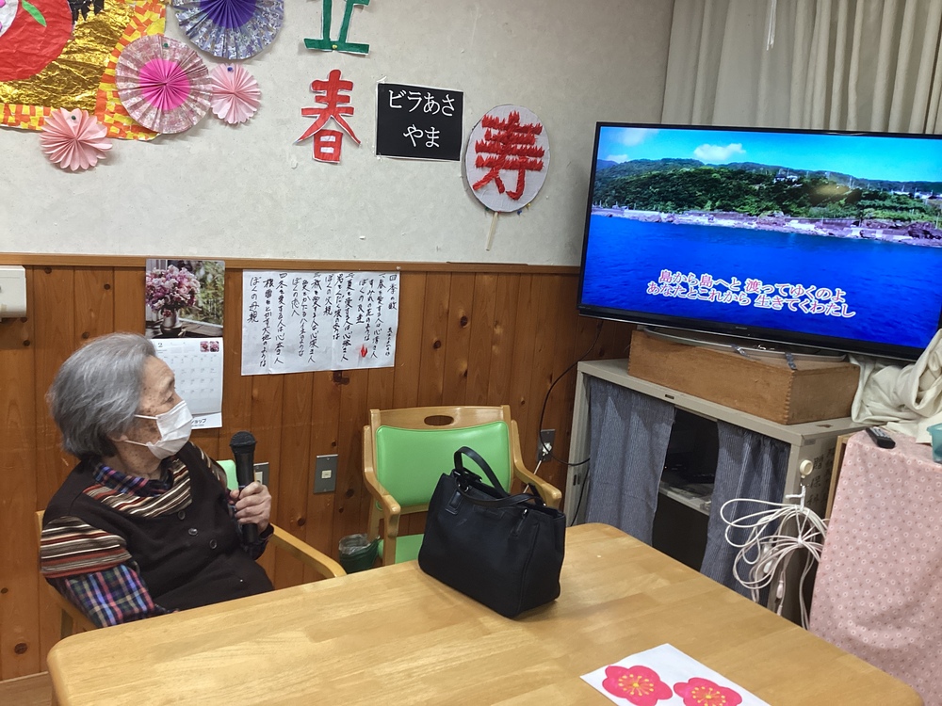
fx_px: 844
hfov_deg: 58.4
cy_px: 353
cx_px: 471
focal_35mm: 31
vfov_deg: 45.4
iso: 160
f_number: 2.4
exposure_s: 1/60
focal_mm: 3.3
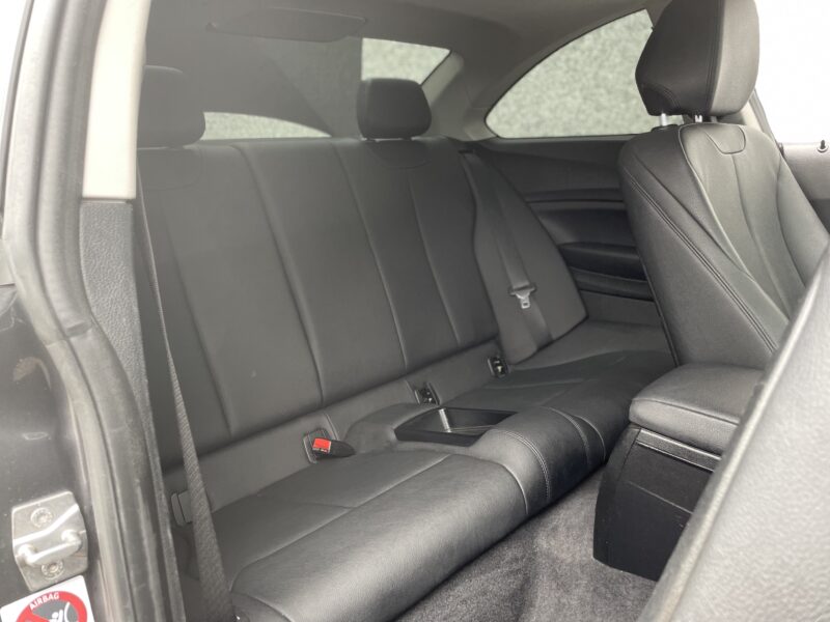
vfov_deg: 53.1
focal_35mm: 26
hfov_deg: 67.3
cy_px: 311
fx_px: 623
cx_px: 415
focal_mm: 4.2
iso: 160
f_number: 1.6
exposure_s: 1/60
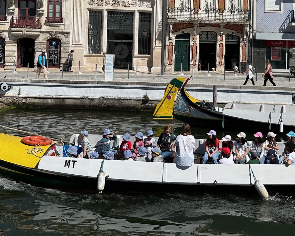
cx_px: 208
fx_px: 472
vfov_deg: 27.3
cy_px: 31
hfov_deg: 34.2
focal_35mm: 54
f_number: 1.78
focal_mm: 6.86
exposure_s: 1/9709
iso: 80
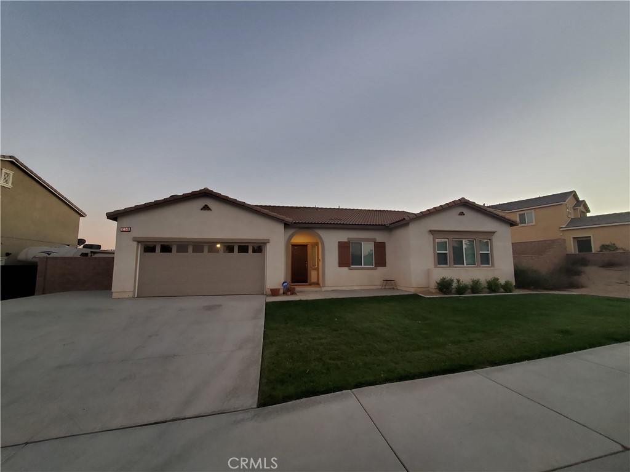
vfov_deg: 89.9
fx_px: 237
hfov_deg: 106.2
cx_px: 315
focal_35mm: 13
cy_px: 236
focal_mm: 1.8
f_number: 2.2
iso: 125
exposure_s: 1/60
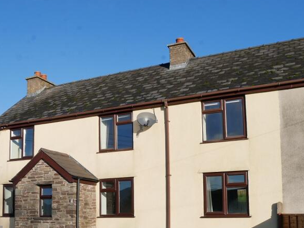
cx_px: 102
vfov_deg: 33.3
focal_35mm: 42
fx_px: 369
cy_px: 184
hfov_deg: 44.2
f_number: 8
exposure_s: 1/400
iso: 200
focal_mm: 12
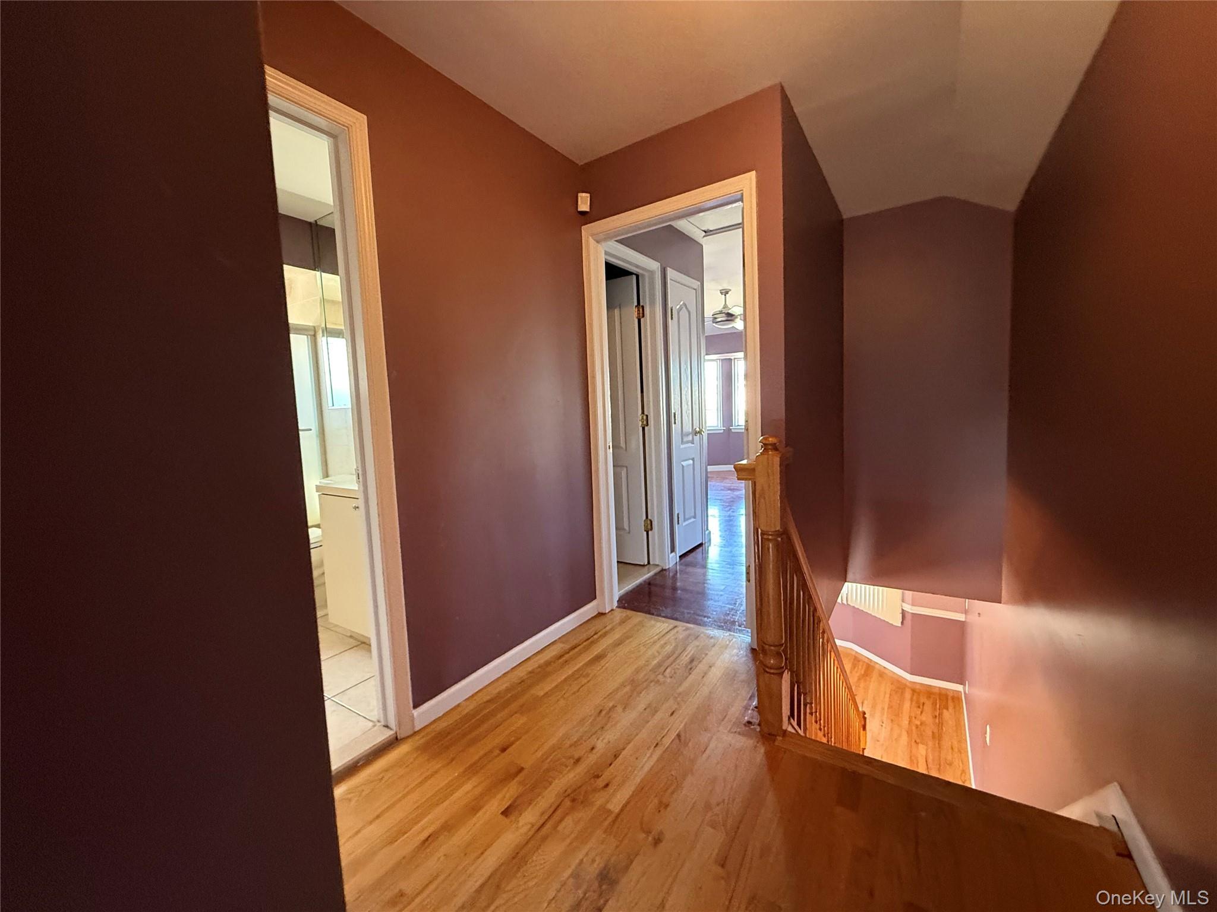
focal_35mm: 14
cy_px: 456
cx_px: 608
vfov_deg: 85.7
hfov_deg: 102.1
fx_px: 492
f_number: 2.2
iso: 640
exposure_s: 1/60
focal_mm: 2.22
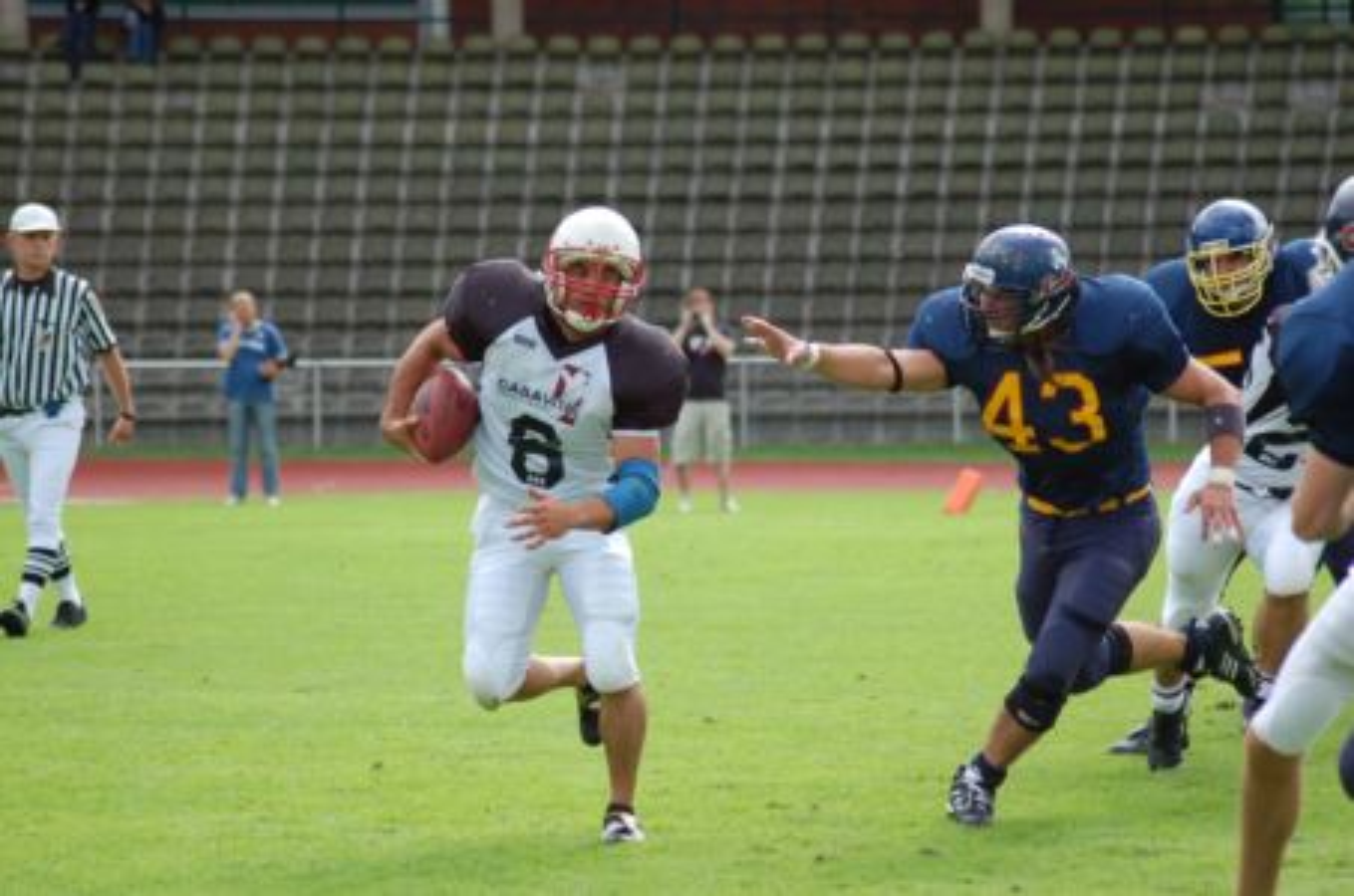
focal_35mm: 180
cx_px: 677
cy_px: 448
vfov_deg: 7.6
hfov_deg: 11.4
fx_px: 6756
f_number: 4.2
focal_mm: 120
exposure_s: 1/800
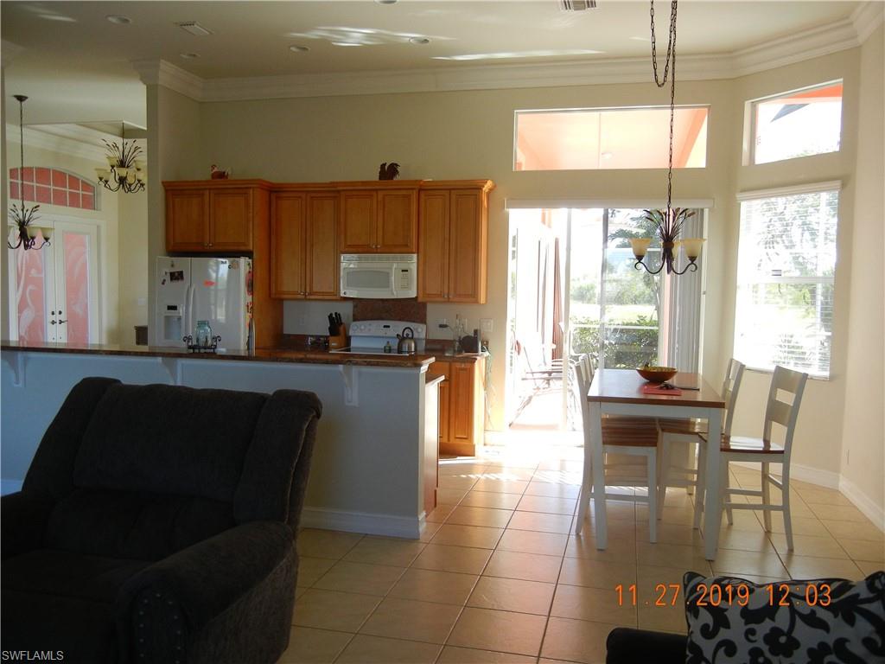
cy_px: 332
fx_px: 767
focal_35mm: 30
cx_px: 442
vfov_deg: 46.8
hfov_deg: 60.0
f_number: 3.5
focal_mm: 5.4
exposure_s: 1/60
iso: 221
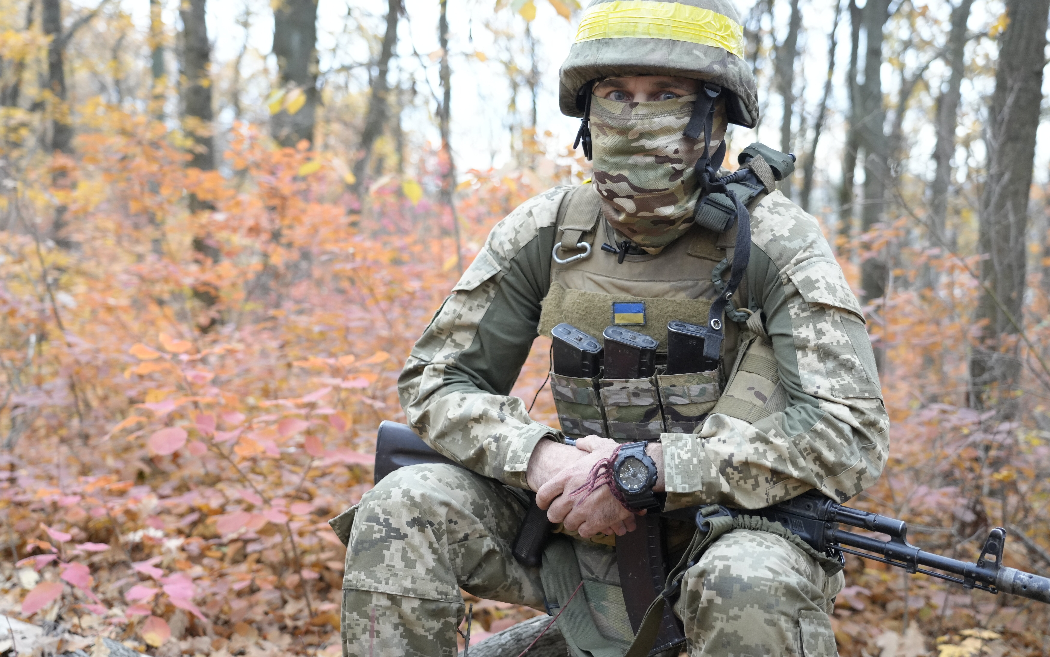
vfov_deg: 27.4
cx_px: 524
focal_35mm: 47
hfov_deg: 42.6
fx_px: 1345
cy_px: 314
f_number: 4
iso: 2500
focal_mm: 46
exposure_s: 1/160
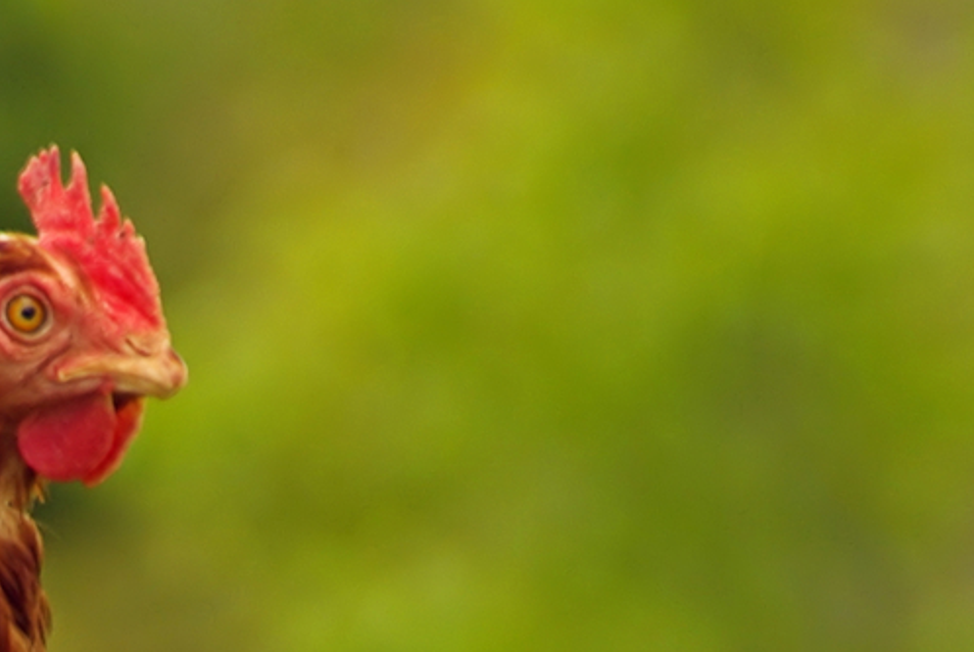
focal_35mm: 1508
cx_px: -63
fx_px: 40860
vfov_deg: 0.9
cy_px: 1037
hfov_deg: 1.4
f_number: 6.7
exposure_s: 1/20
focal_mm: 250
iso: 100
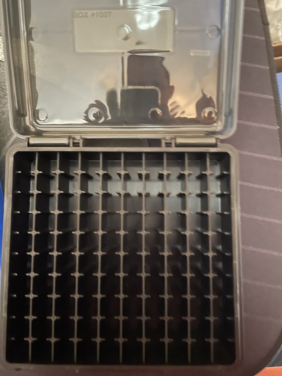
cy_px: 187
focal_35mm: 27
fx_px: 293
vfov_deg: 65.3
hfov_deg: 51.4
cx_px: 143
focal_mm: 4.2
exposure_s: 1/9
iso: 500
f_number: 1.6
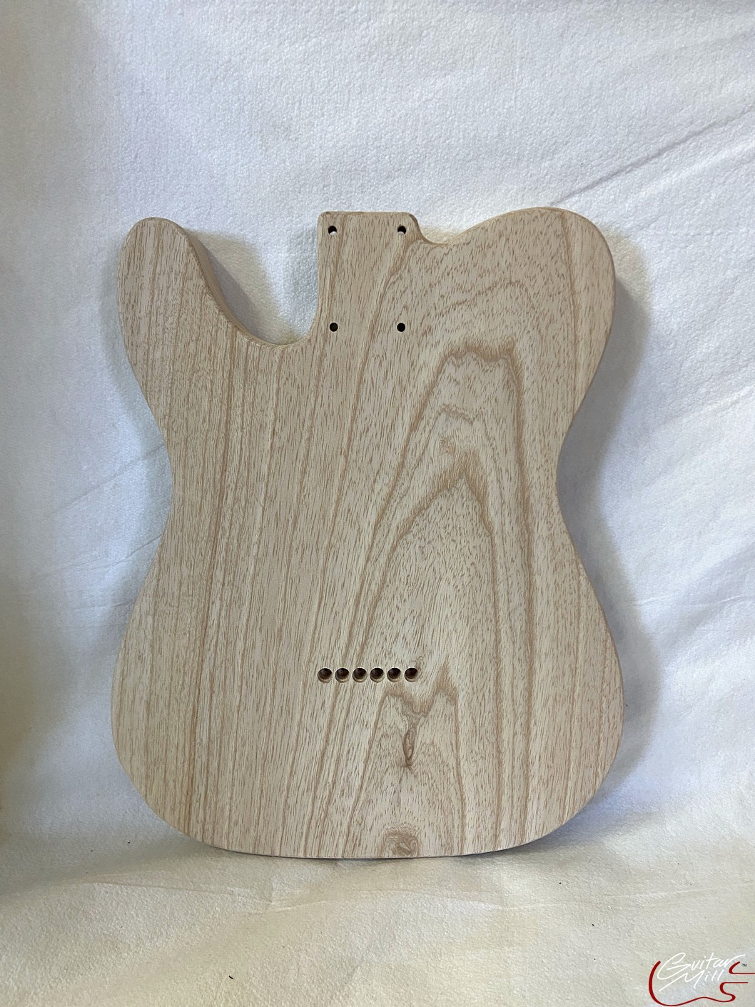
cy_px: 504
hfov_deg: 53.1
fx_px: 756
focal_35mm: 26
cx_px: 378
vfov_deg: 67.3
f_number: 1.8
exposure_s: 1/60
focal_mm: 4.25
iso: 100
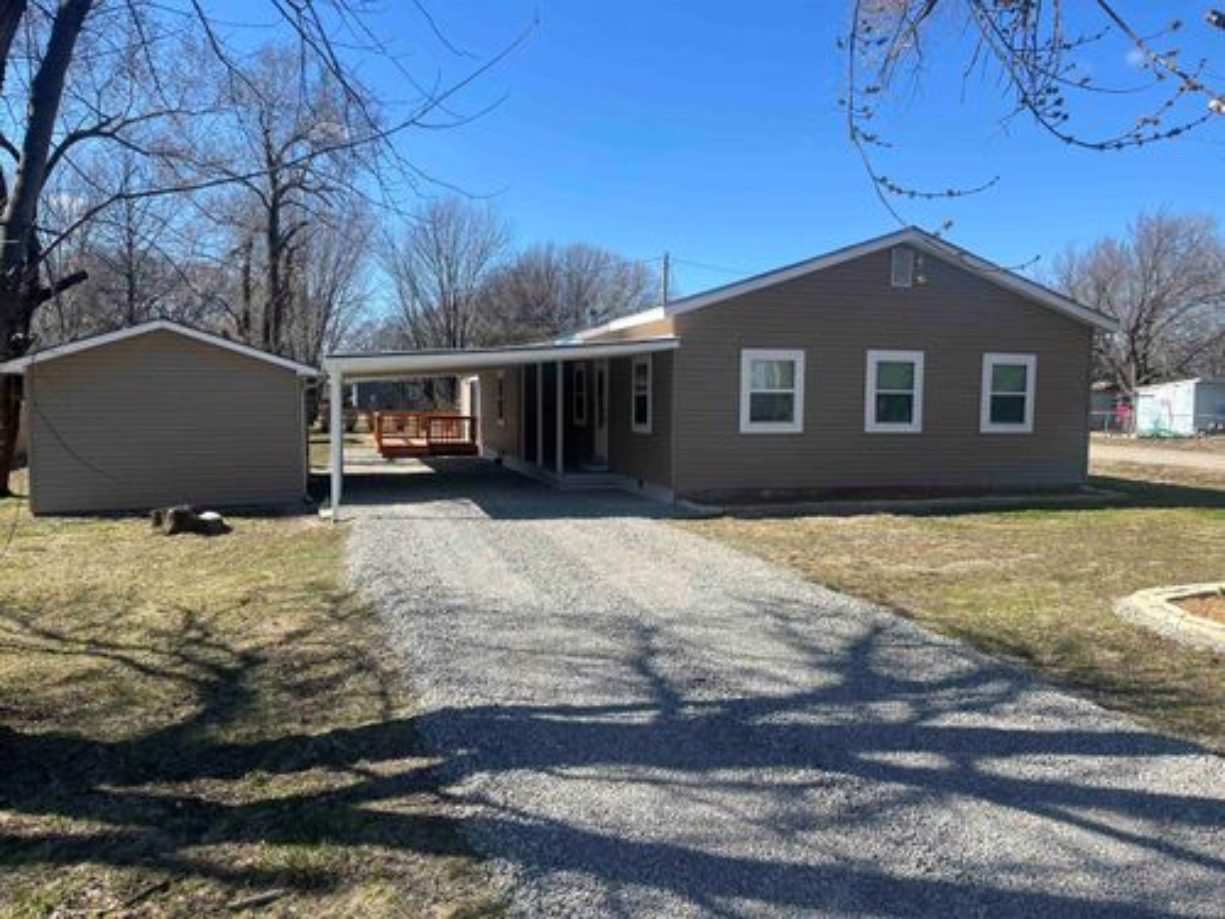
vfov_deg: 53.1
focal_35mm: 26
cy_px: 460
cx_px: 612
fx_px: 920
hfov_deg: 67.3
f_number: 1.6
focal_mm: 5.1
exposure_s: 1/2410
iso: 50
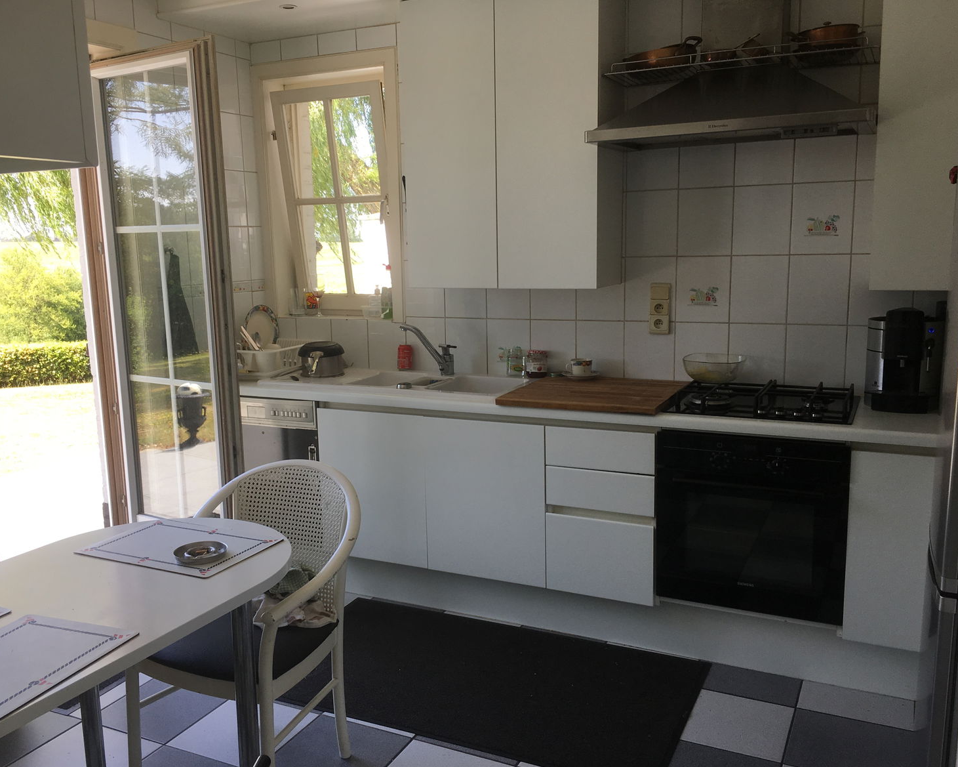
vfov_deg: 47.1
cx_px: 449
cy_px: 388
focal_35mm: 31
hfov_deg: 57.1
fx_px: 879
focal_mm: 4.15
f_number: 2.2
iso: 25
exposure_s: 1/166
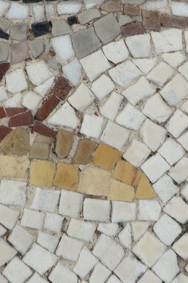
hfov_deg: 5.5
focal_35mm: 249
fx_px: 1955
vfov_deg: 8.0
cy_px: -192
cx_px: 68
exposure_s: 1/100
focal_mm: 70
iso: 800
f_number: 9
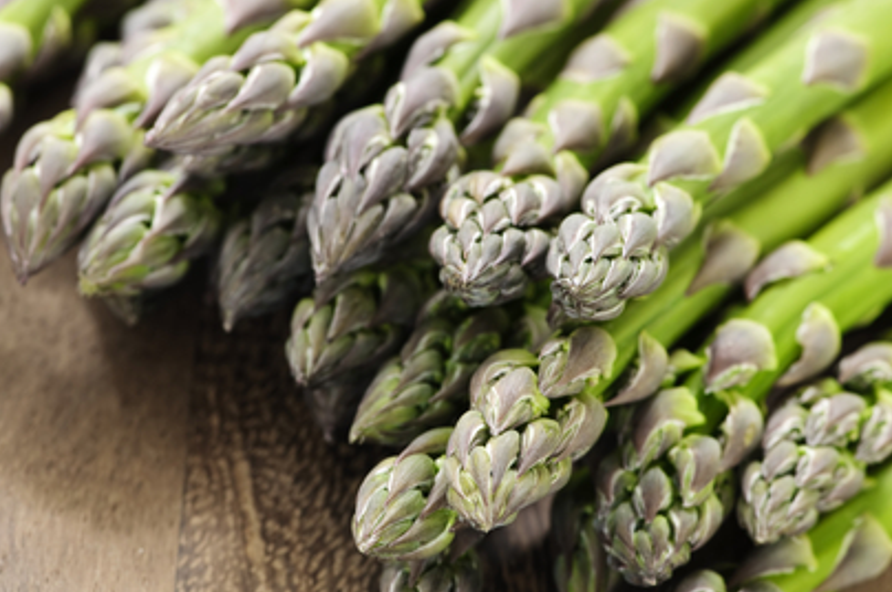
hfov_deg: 12.4
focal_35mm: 166
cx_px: 445
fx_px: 4095
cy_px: 307
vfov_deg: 8.3
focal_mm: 105
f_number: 10
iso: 200
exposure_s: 1/8
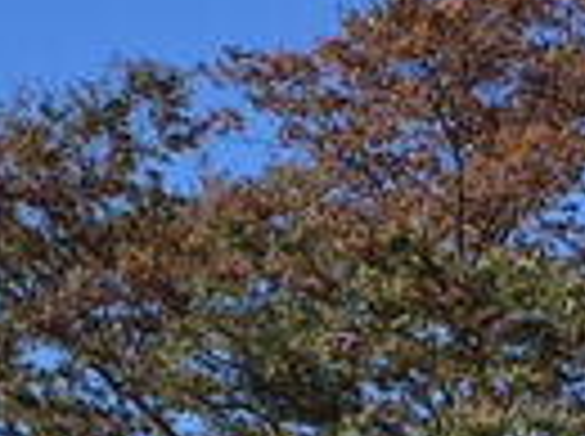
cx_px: 162
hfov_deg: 13.8
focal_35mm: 143
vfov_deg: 10.0
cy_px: 683
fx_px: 2412
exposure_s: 1/1202
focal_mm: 4.15
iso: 25
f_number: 2.2
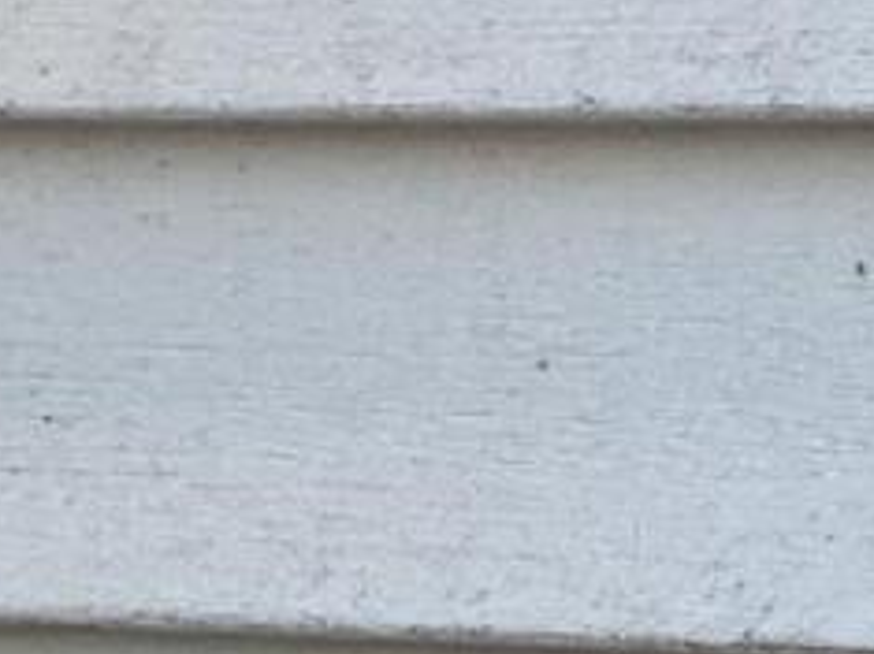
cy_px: -1011
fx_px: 5148
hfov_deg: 8.3
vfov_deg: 6.8
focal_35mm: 204
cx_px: -1674
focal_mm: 6.76
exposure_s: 1/183
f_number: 1.78
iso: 100
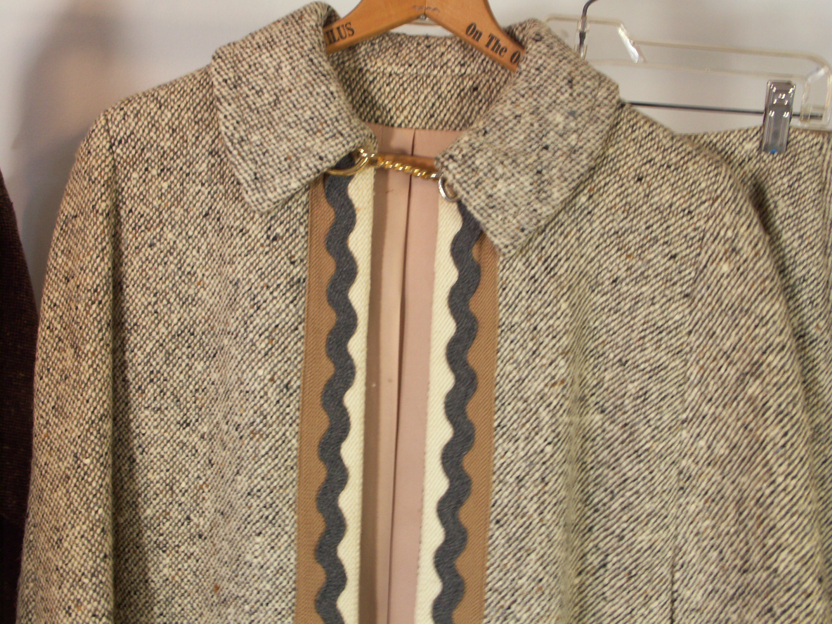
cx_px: 416
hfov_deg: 44.8
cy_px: 312
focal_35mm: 42
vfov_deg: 34.3
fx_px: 1009
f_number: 7.1
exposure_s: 1/5
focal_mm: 10.71
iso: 100
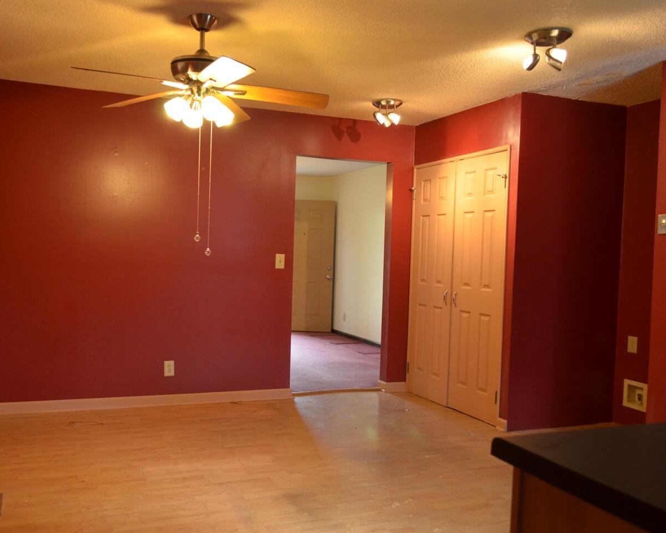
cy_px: 268
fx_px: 611
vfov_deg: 47.1
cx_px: 290
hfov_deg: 57.0
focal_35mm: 31
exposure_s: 1/30
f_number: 3.5
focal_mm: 18
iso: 720
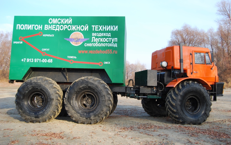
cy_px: 67
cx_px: 116
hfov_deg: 52.7
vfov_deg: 34.4
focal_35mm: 37
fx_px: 233
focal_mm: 24
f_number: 5.6
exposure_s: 1/125
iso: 100
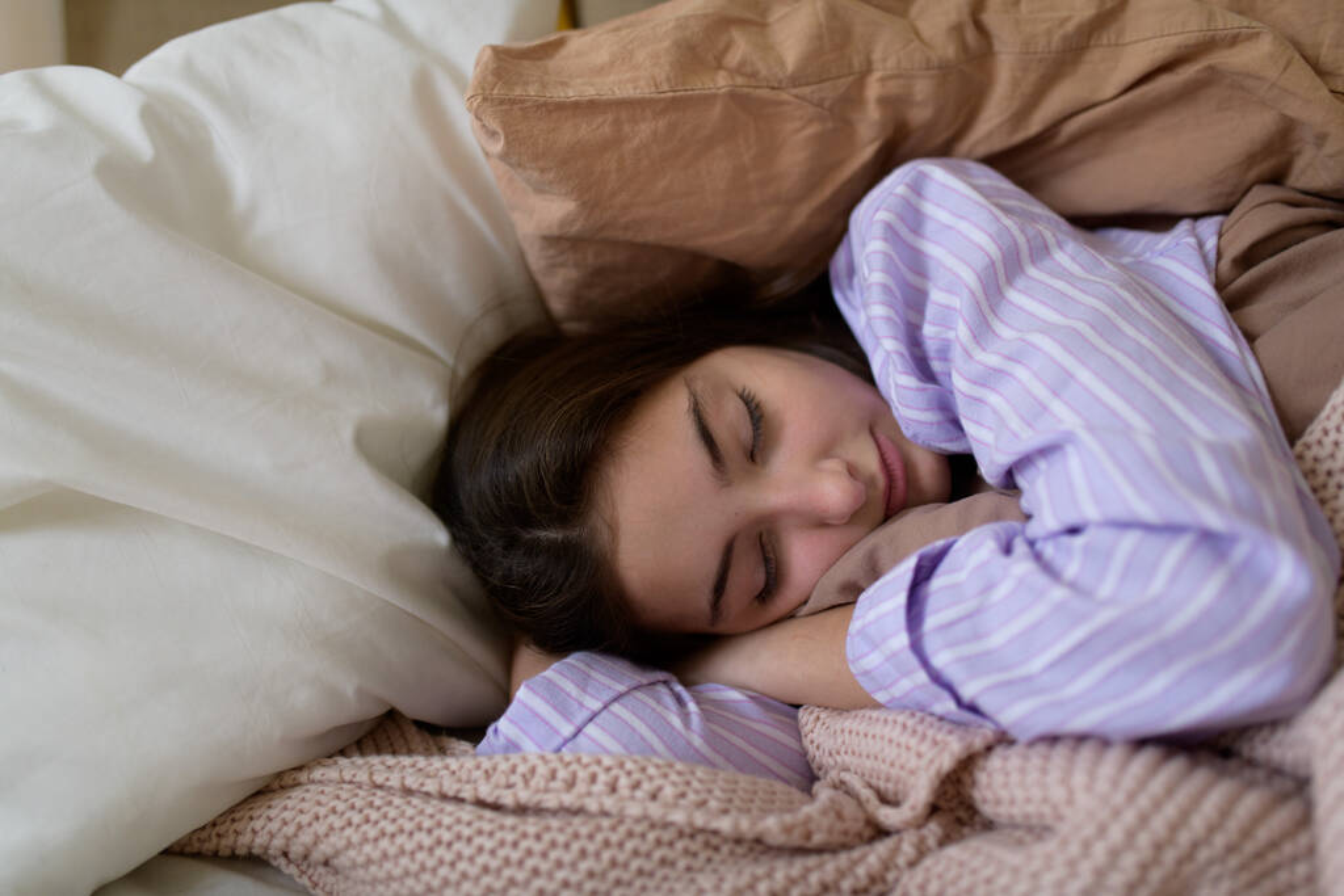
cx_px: 672
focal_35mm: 35
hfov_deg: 54.4
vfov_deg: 37.9
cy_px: 448
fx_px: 1307
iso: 500
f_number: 1.4
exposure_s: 1/200
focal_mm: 35
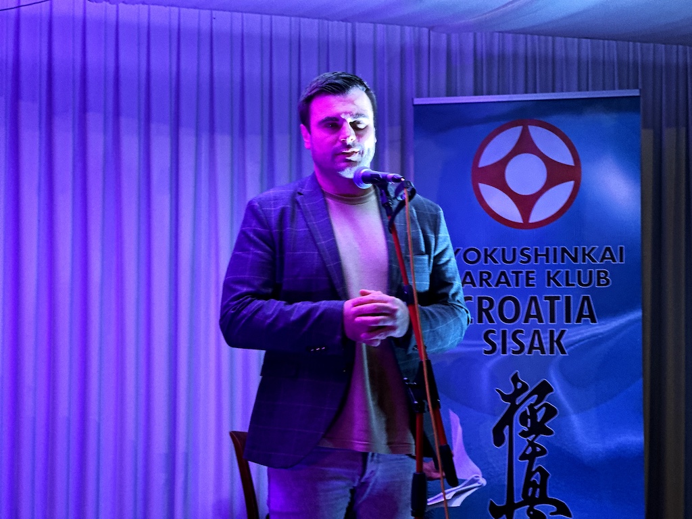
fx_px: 1539
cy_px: 260
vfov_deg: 19.1
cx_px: 346
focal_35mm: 77
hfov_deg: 25.3
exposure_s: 1/20
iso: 400
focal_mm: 9
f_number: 2.8
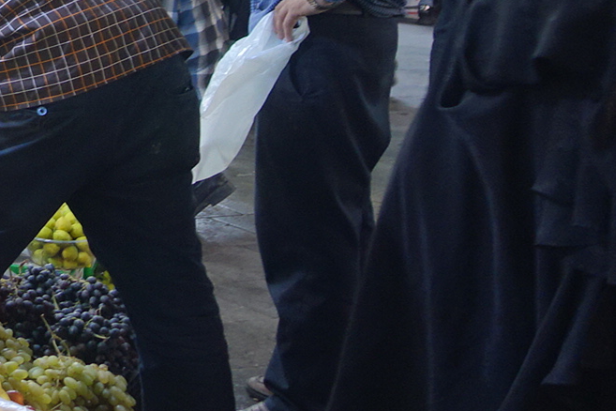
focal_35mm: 100
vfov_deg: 13.2
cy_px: -124
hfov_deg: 16.2
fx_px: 1711
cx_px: -579
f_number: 2.8
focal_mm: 8.8
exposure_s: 1/60
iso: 160
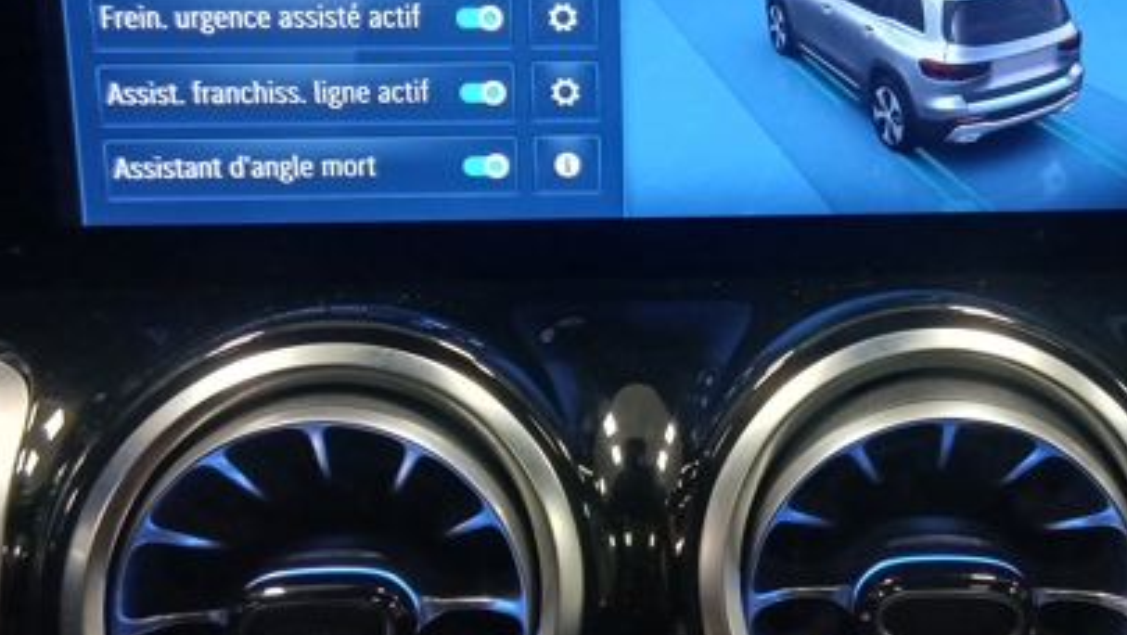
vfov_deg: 21.4
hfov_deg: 36.9
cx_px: 732
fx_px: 1674
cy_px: 267
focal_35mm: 56
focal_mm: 3.98
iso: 250
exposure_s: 1/33.3
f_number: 1.8
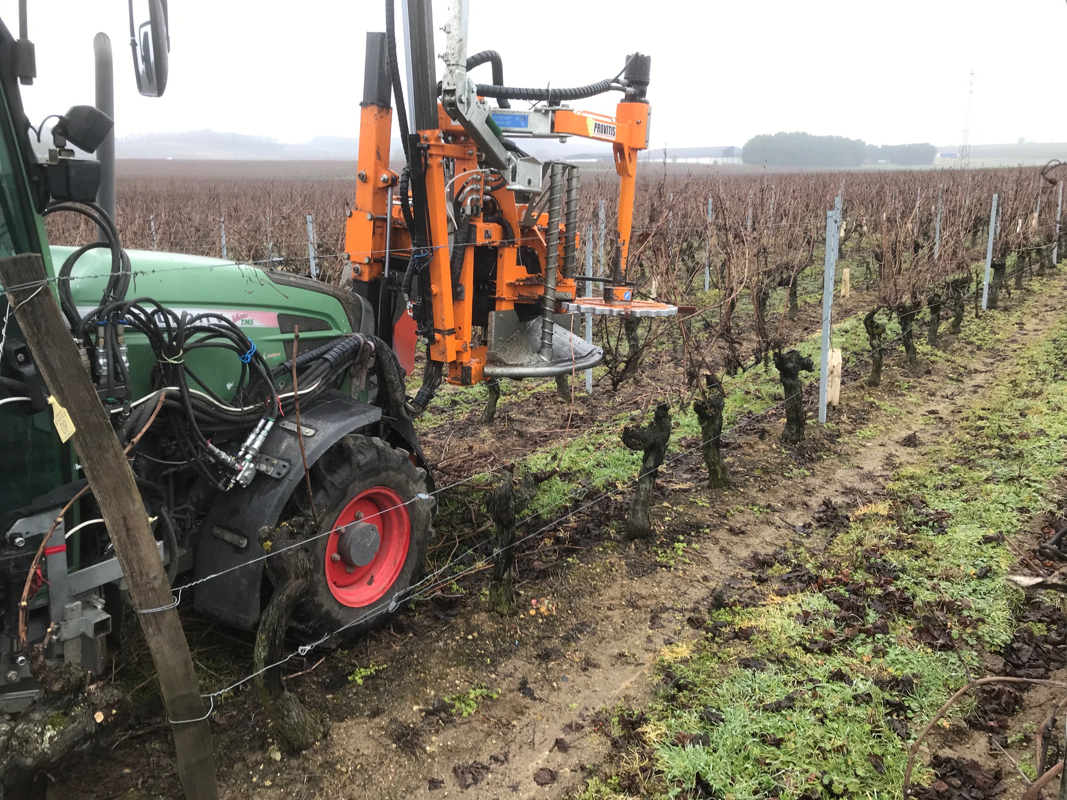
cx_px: 534
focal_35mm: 28
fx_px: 863
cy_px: 400
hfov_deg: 63.4
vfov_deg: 49.7
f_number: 1.8
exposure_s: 1/110
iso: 20
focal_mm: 3.99
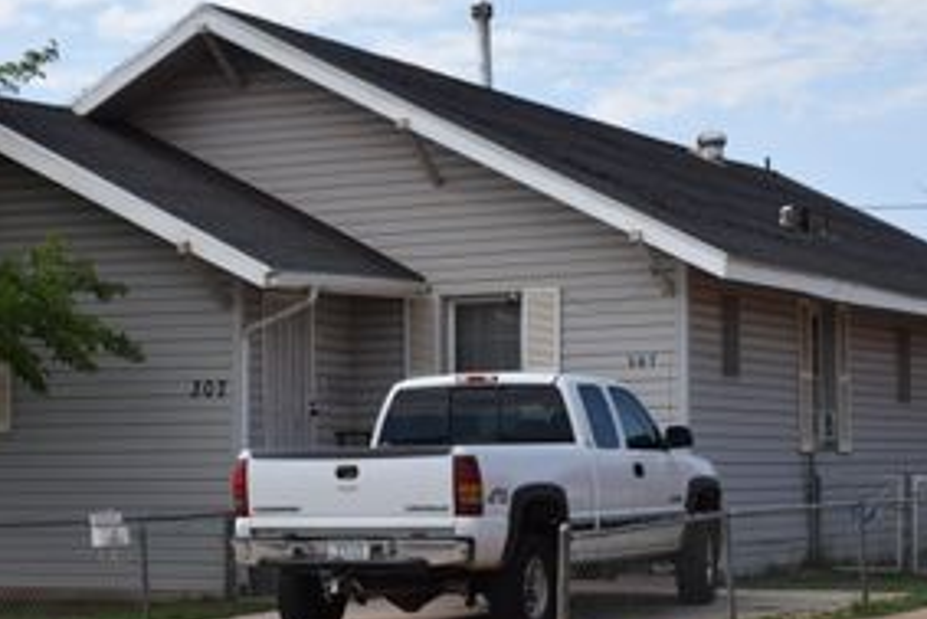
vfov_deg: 14.7
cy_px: 426
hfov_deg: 21.9
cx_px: 393
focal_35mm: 93
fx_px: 2393
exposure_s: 1/400
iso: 200
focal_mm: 35
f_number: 10
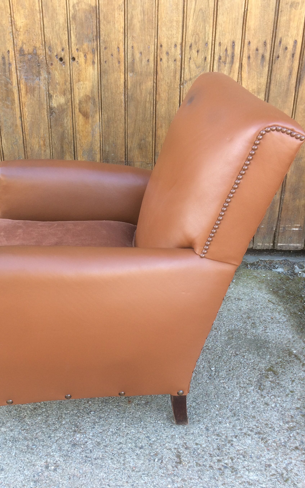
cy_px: 251
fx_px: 492
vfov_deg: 52.7
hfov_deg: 34.0
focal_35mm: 37
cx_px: 91
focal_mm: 4.15
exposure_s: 1/50
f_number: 2.2
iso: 40
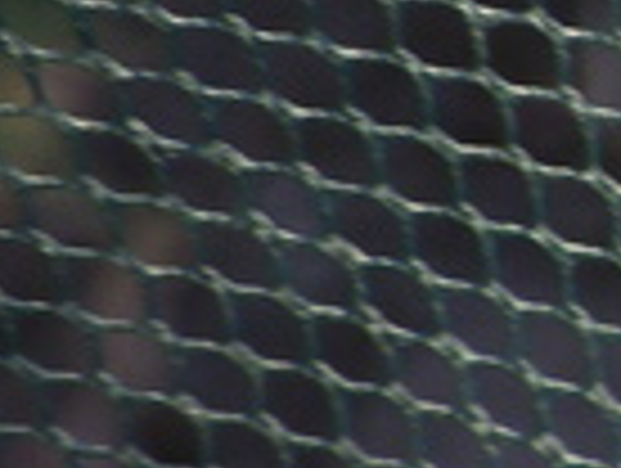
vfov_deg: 7.6
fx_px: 3504
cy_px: 184
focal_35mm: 195
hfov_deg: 8.9
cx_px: 1629
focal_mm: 6.1
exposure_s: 1/60
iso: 125
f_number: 3.8
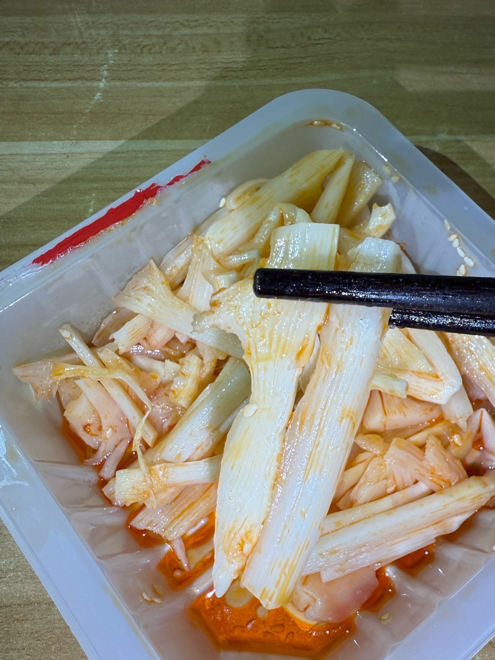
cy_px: 412
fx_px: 572
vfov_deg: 59.2
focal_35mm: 30
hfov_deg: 46.4
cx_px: 306
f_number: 2.2
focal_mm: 2.22
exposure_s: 1/99
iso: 80
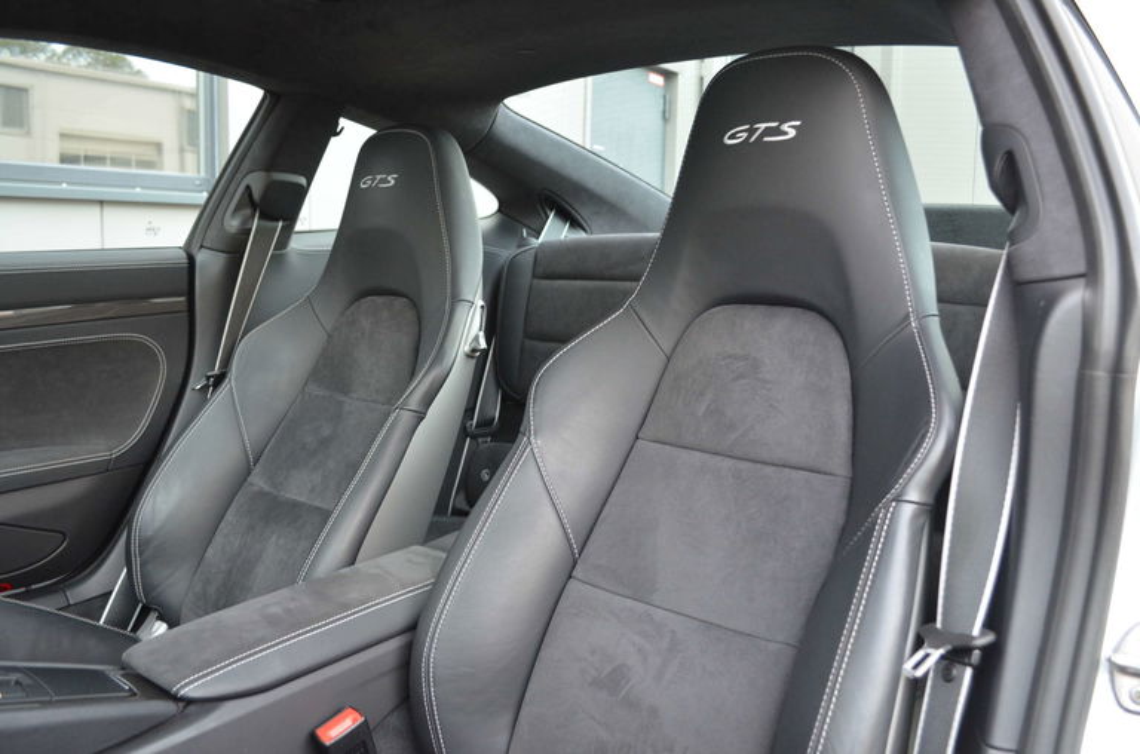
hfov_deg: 62.1
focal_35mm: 30
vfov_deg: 43.4
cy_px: 377
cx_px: 570
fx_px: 948
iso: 900
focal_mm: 20
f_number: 3.8
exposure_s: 1/30
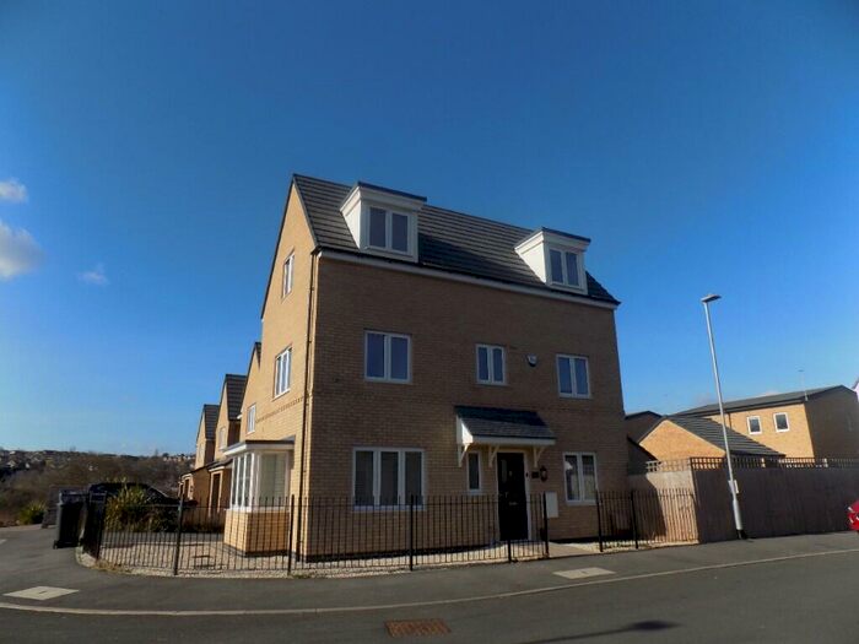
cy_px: 322
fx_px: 571
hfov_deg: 73.9
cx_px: 430
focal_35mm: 23
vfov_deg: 58.9
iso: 80
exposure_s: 1/1250
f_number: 3.1
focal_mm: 4
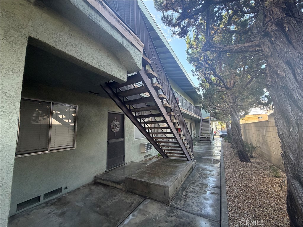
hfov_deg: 102.1
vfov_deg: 85.7
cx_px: 152
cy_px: 114
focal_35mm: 14
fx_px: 123
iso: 250
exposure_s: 1/121
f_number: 2.2
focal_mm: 2.22
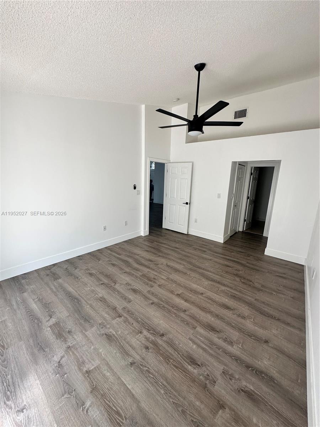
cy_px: 214
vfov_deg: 102.1
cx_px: 160
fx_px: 173
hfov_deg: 85.7
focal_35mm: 14
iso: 125
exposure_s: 1/99
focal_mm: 2.22
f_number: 2.2
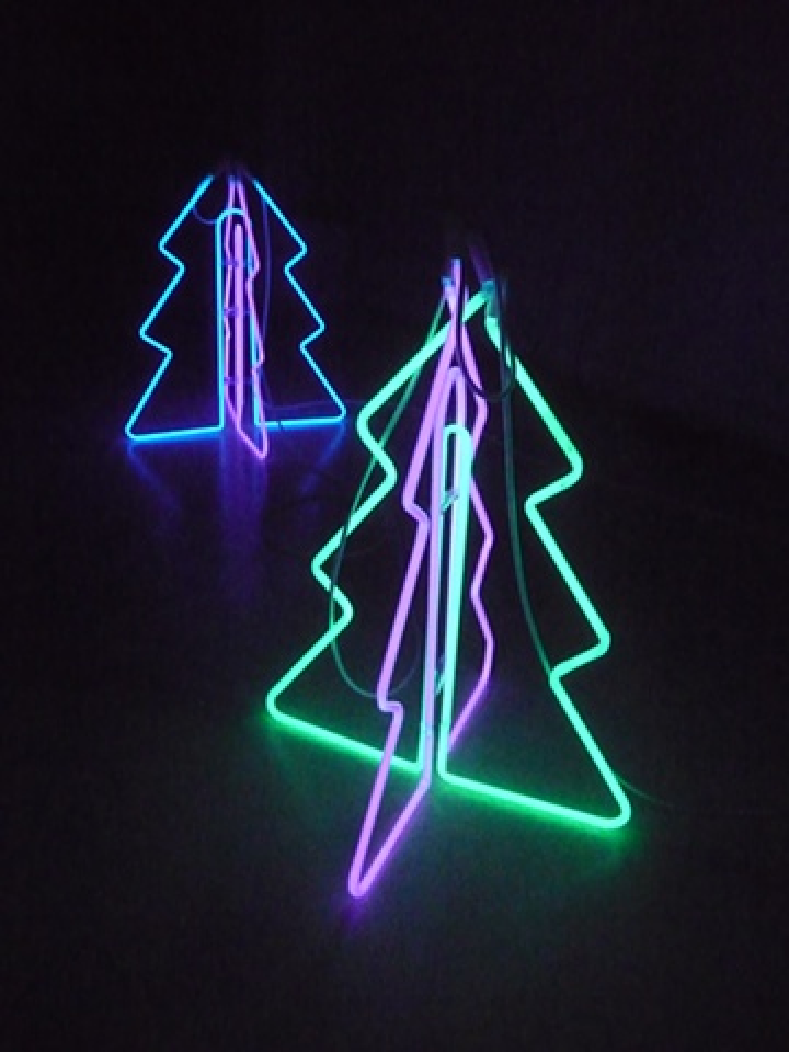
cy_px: 526
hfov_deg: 49.7
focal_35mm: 28
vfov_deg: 63.4
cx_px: 394
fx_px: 851
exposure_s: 1/500
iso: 1600
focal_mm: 4.7
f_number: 8
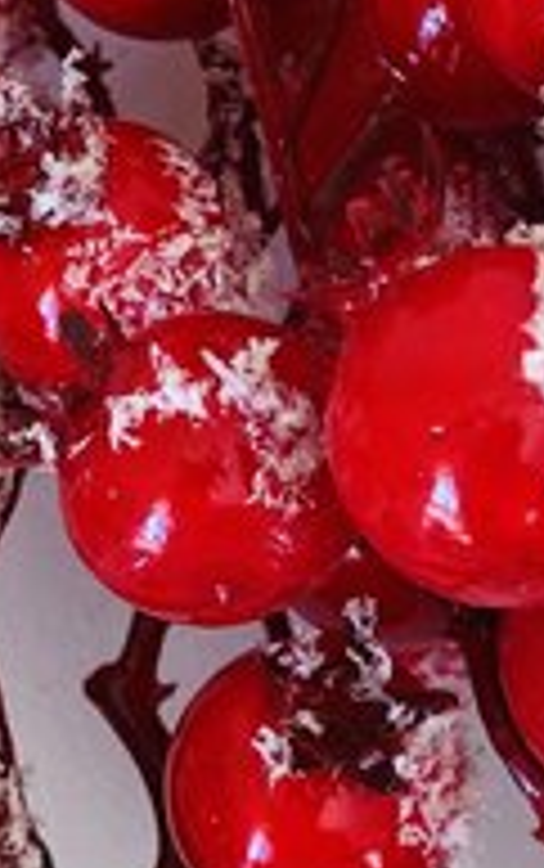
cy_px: 427
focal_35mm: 114
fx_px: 2698
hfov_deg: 11.5
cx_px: 148
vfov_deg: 18.3
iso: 80
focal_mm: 4.25
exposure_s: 1/100
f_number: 1.8
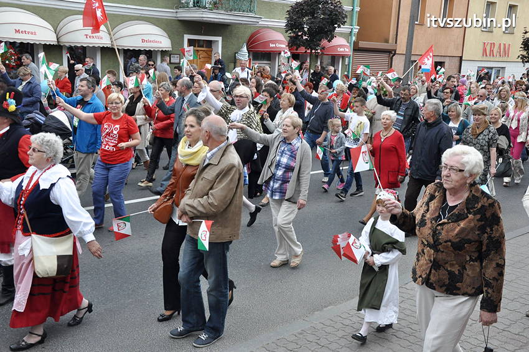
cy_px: 176
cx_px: 264
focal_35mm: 39
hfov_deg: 49.6
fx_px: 573
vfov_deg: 34.1
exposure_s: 1/500
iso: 1250
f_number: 9
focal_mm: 26
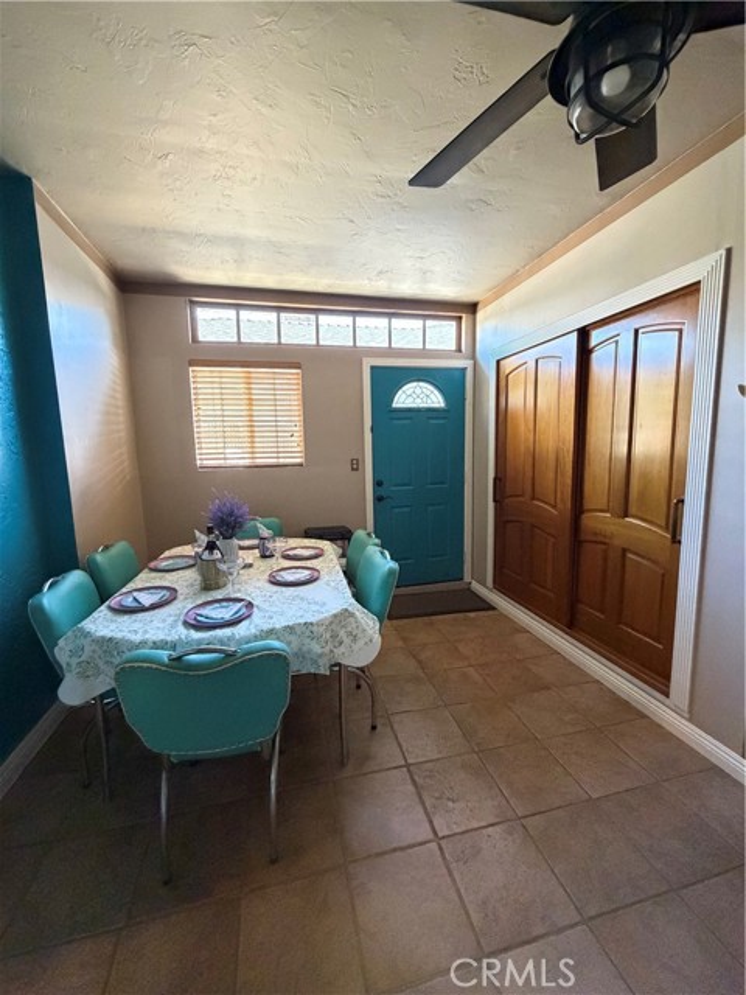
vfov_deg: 102.1
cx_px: 373
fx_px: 402
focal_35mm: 14
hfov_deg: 85.7
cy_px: 498
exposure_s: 1/60
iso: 1000
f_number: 2.2
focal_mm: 2.22
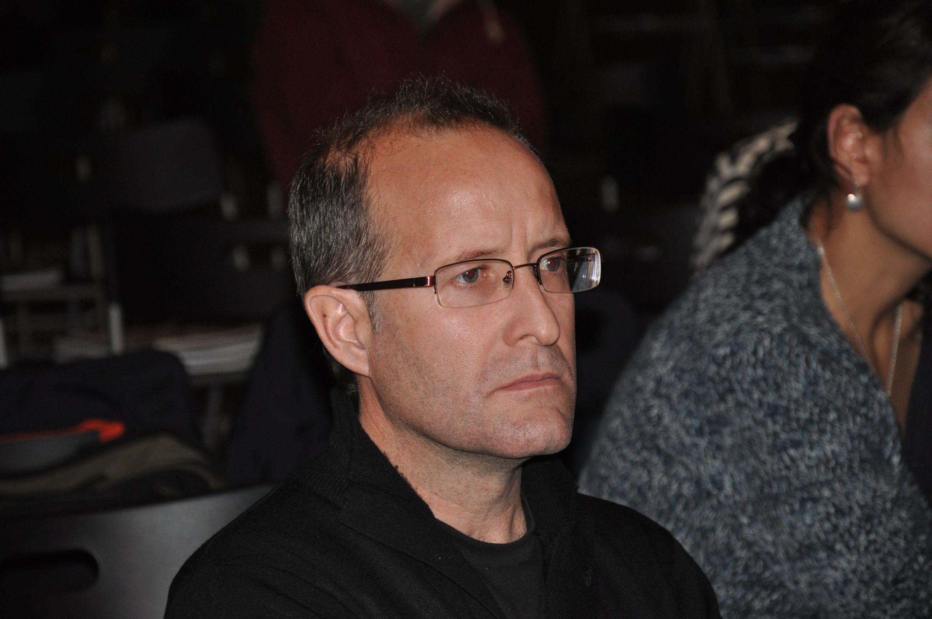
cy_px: 310
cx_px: 466
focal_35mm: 158
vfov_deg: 8.7
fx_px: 4073
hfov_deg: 13.1
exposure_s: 1/60
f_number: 5.6
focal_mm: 105
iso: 800
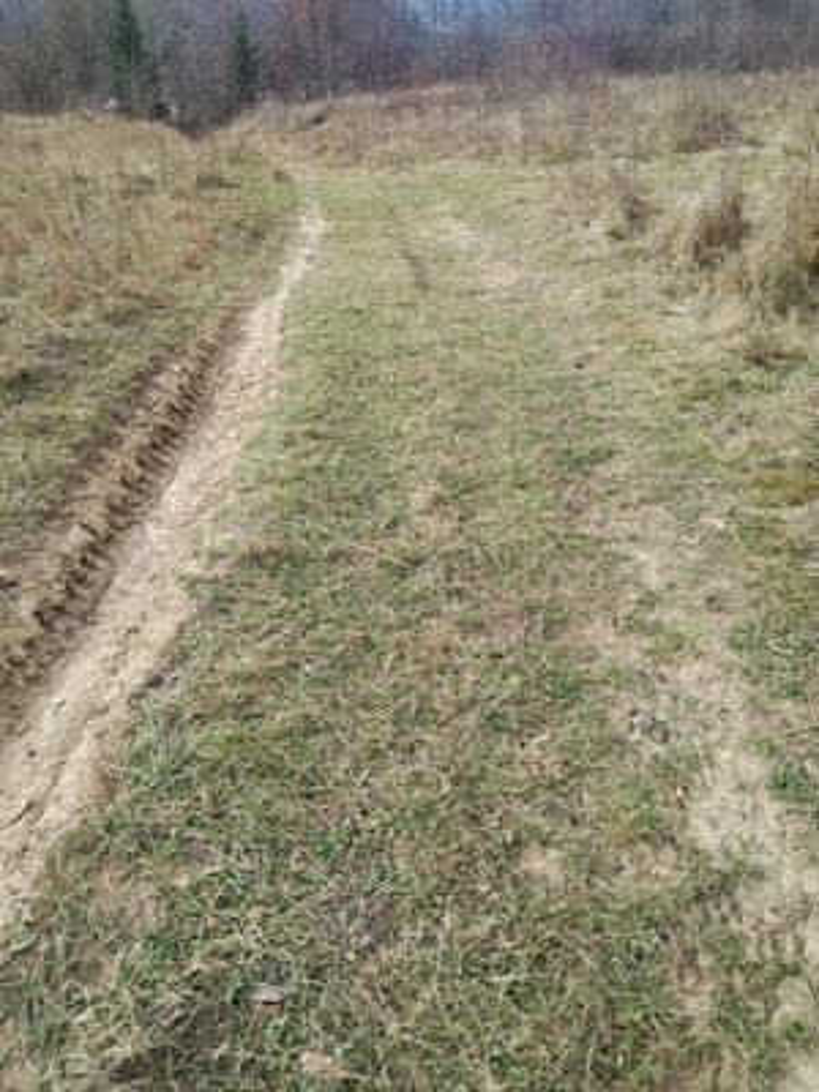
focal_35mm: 26
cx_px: 410
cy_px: 546
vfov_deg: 67.3
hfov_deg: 53.1
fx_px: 820
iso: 100
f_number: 1.8
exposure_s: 1/172
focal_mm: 4.75
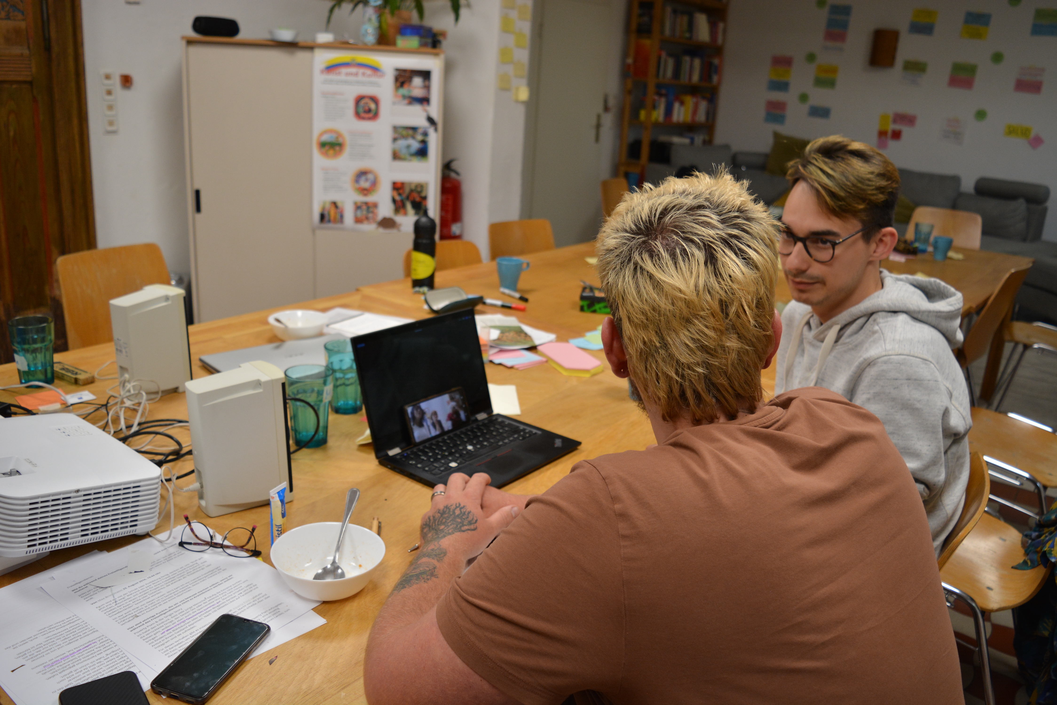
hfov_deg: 61.9
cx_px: 528
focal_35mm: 30
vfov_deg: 43.6
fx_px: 881
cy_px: 352
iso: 400
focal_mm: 20
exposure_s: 1/80
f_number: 4.5
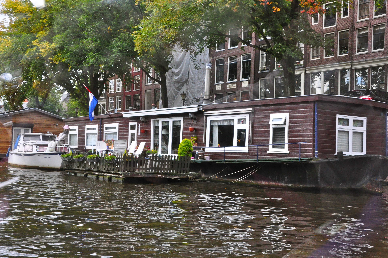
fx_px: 484
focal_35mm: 45
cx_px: 194
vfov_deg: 29.8
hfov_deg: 43.7
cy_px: 129
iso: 2000
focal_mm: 30
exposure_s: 1/400
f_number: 10
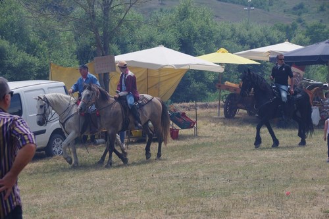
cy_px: 110
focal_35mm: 132
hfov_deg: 15.5
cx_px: 164
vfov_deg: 10.4
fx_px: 1206
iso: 200
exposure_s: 1/400
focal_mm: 88
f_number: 8
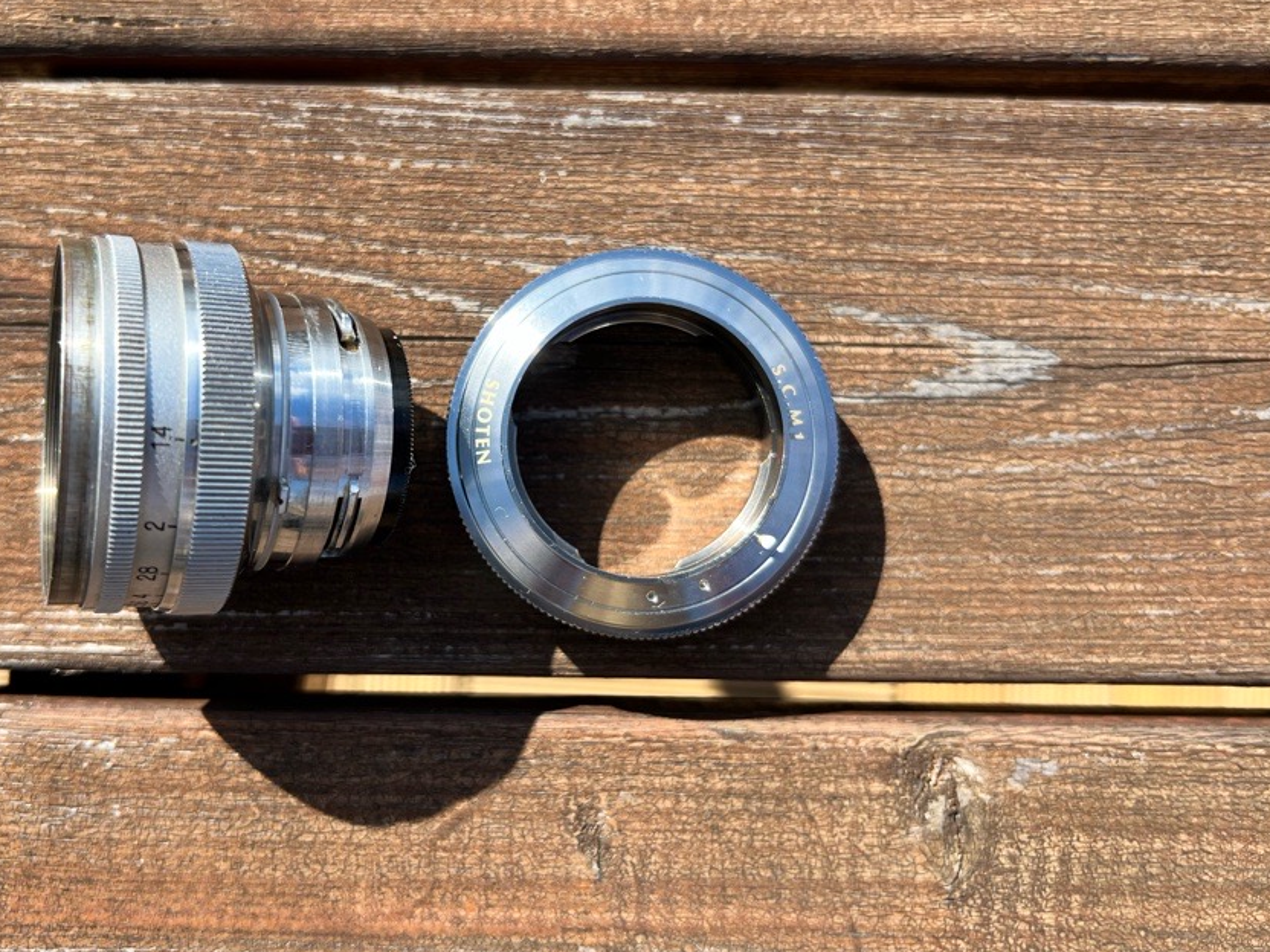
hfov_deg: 56.4
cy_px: 449
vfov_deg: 44.1
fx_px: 1174
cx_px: 504
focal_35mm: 32
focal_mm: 5.7
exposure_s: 1/1698
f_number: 1.5
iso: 50
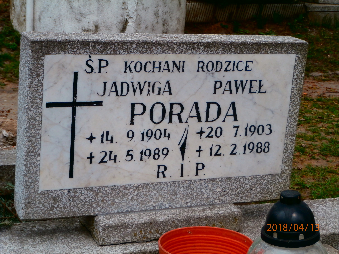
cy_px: 127
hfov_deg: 22.8
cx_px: 170
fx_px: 842
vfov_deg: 17.2
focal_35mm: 86
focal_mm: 15.16
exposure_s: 1/250
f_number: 5
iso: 100
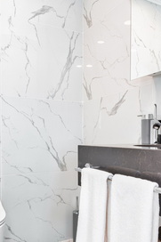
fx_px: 222
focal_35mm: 33
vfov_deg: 56.9
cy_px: 142
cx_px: 70
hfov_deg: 39.8
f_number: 16
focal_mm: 14
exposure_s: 1.6
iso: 100
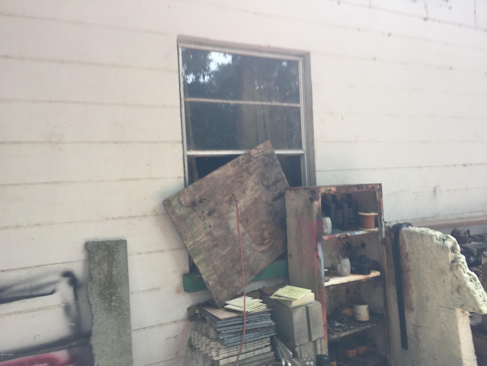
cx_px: 244
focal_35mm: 29
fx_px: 408
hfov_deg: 61.7
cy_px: 183
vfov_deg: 48.2
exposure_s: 1/120
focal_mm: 4.15
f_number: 2.2
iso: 40
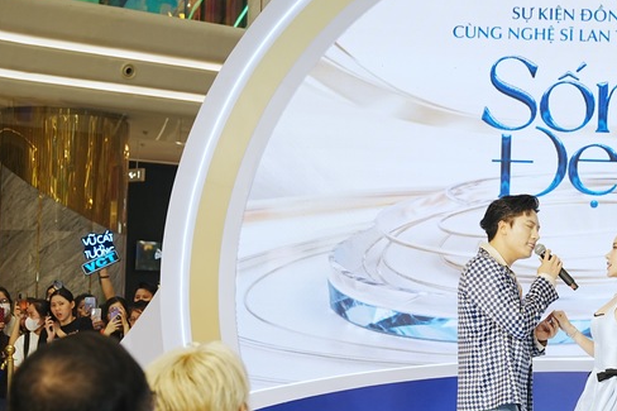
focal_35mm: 89
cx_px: 602
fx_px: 1529
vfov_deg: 15.3
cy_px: 266
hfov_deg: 22.1
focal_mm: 43.6
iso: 500
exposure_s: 1/100
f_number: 4.5
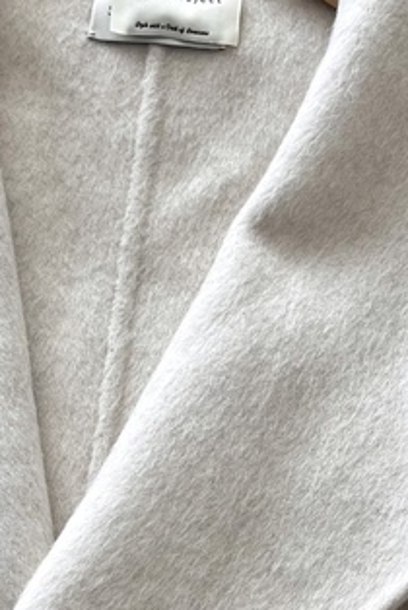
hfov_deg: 15.9
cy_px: 526
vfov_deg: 23.1
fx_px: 1459
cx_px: 221
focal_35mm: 86
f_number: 1.6
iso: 40
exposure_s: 1/121
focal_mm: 5.1
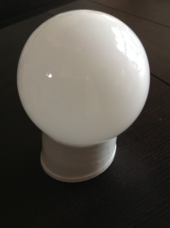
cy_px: 114
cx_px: 85
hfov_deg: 40.6
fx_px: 230
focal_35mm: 35
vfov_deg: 52.7
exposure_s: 1/17
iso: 125
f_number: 2.4
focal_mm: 4.28
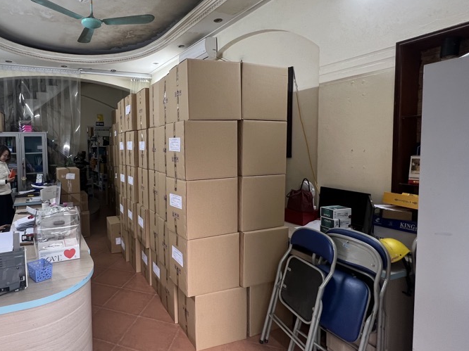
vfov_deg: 65.9
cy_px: 164
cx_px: 154
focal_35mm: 20
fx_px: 271
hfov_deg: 78.9
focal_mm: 1.57
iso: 125
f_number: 1.8
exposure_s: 1/50
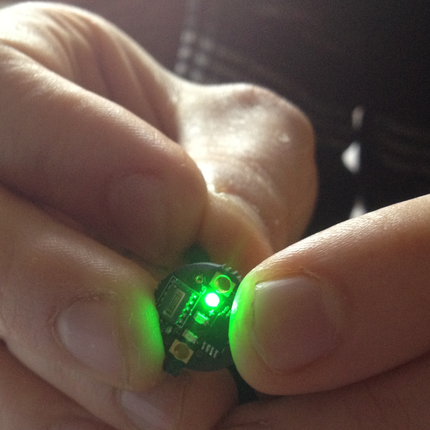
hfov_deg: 29.5
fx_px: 815
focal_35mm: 58
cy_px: 300
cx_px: 168
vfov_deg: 29.3
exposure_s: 1/20
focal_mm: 4.28
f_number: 2.4
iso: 200
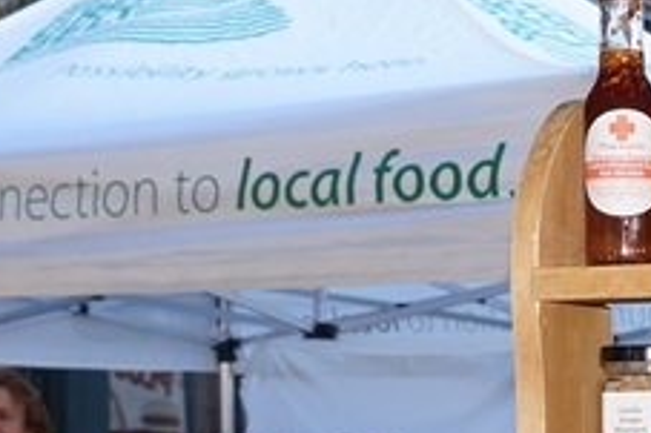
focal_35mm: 122
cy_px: 396
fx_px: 2205
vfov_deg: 11.1
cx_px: 229
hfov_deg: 16.8
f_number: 4.5
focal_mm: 18
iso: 100
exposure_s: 1/80
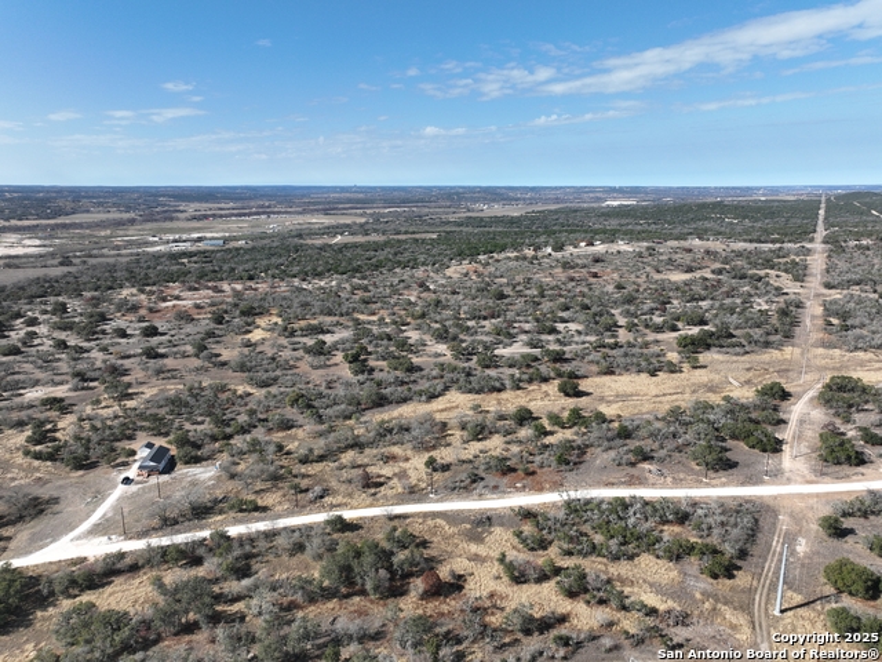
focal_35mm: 24
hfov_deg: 71.6
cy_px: 331
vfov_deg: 56.8
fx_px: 612
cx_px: 441
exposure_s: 1/200
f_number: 2.8
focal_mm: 12.29
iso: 100
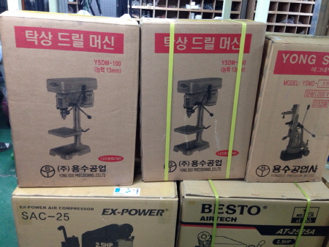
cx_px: 164
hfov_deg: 55.3
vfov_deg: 43.0
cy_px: 124
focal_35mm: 33
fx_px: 314
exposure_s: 1/20
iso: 200
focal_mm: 4.12
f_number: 2.4
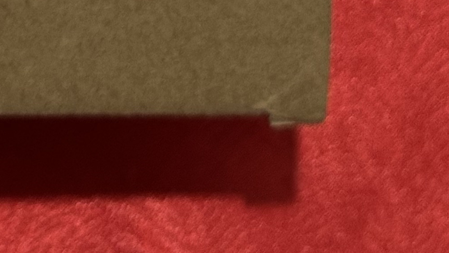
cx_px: -85
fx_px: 2500
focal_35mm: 210
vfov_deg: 5.3
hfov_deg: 10.1
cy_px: -600
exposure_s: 1/33
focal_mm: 6.86
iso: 200
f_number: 1.78
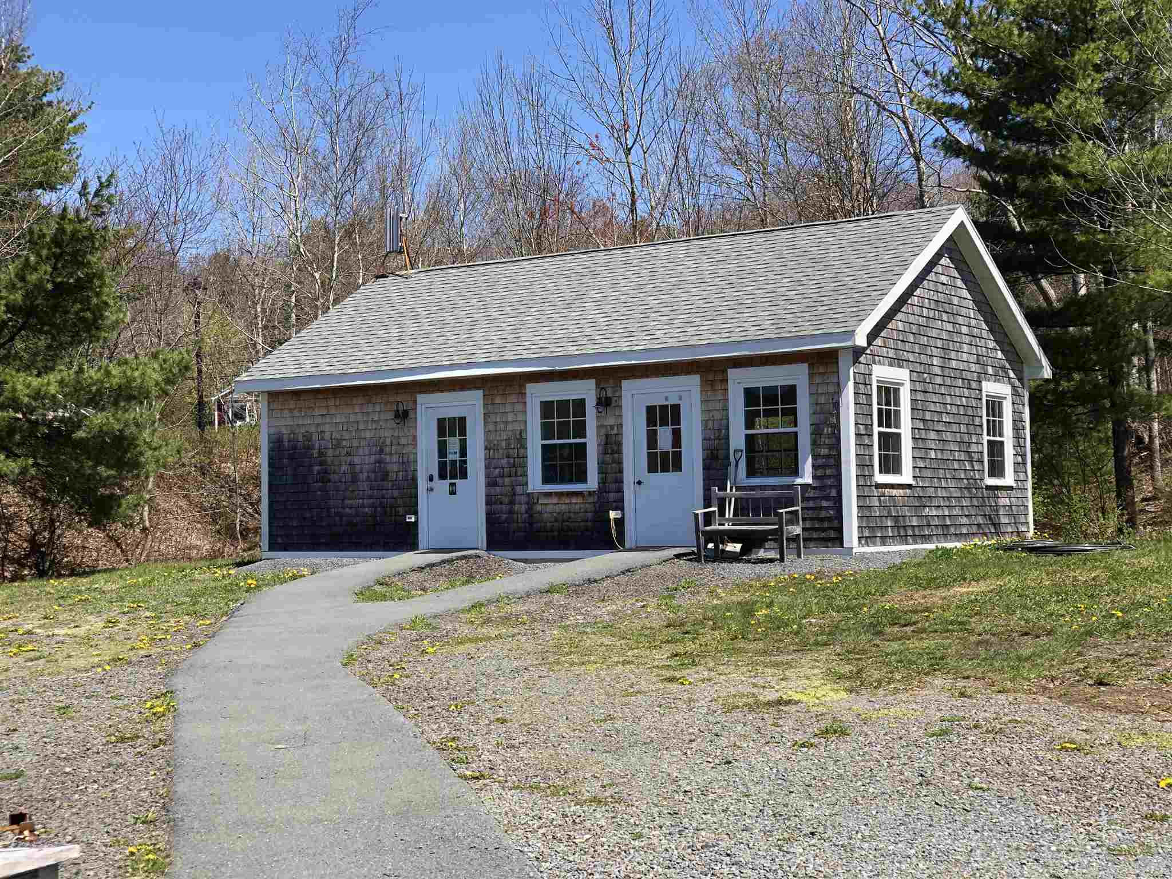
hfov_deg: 36.8
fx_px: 1761
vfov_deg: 28.0
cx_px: 586
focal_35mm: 52
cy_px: 440
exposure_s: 1/706
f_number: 2.4
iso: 16
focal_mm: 6
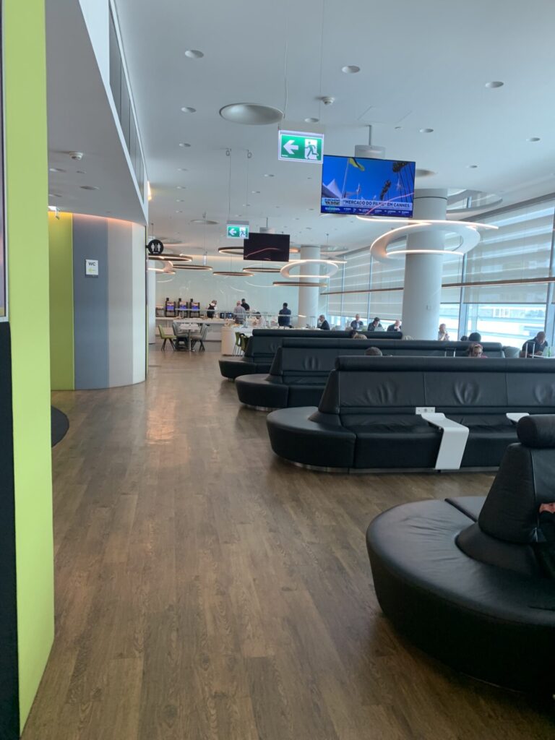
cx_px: 278
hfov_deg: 53.1
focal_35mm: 26
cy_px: 370
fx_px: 556
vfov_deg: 67.3
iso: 50
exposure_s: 1/51
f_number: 1.8
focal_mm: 4.25
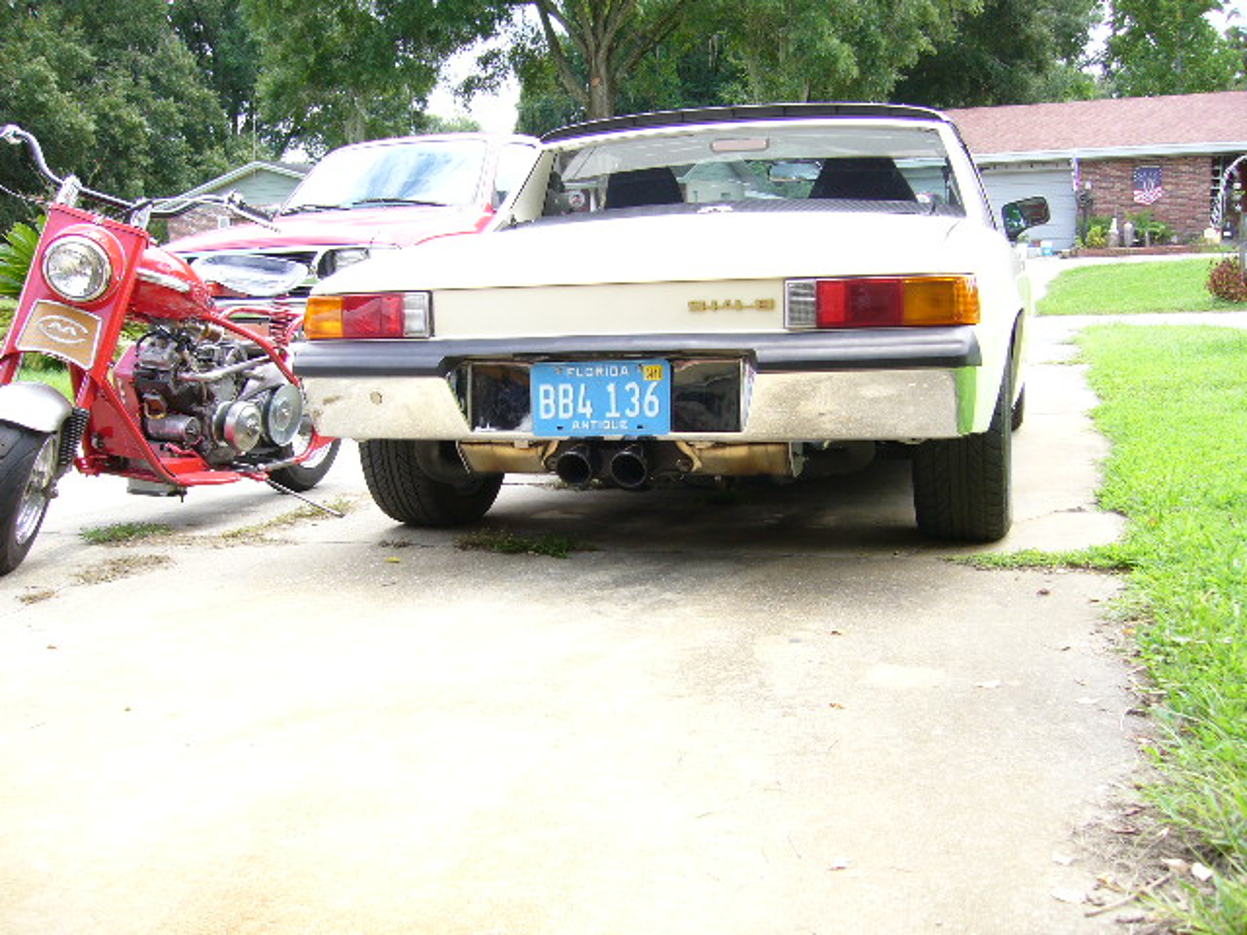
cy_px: 468
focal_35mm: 35
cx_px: 624
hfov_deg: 52.6
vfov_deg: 40.7
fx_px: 1261
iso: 80
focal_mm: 5.8
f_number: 2.8
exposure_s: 1/160
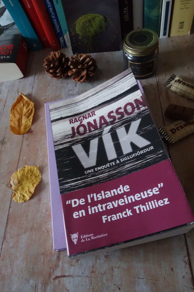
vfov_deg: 65.5
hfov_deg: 46.4
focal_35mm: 28
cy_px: 146
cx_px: 97
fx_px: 226
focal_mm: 10.4
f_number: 5.6
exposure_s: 1/30
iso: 3200
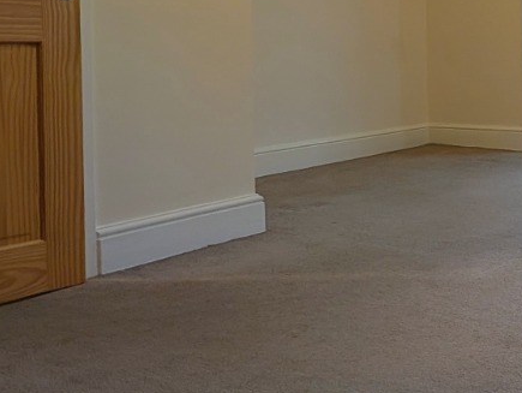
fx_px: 664
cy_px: 52
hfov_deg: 34.6
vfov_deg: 31.6
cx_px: 620
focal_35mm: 44
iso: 78
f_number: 1.7
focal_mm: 2.02
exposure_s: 1/23.8
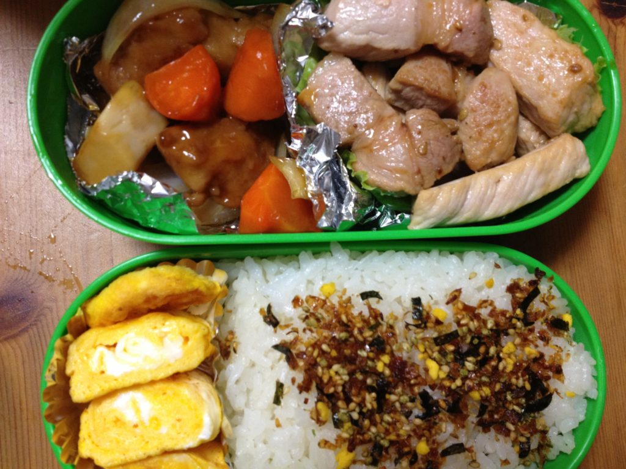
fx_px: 633
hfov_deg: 52.6
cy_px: 234
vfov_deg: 40.7
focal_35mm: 35
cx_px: 313
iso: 125
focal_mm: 4.28
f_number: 2.4
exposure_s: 1/20
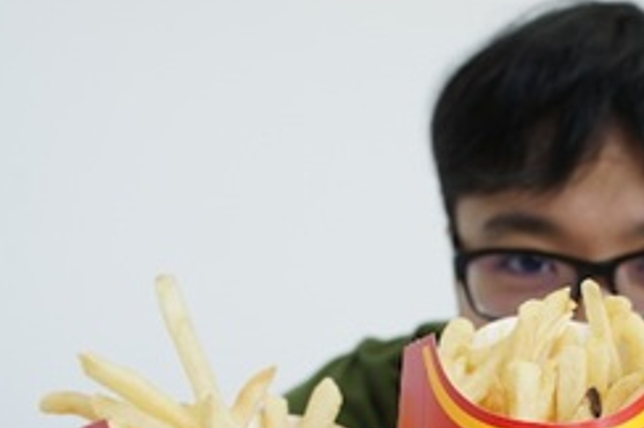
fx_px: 1304
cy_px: 460
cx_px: 602
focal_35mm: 73
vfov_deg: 18.0
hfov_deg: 26.6
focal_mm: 20
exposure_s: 1/40
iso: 200
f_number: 4.5
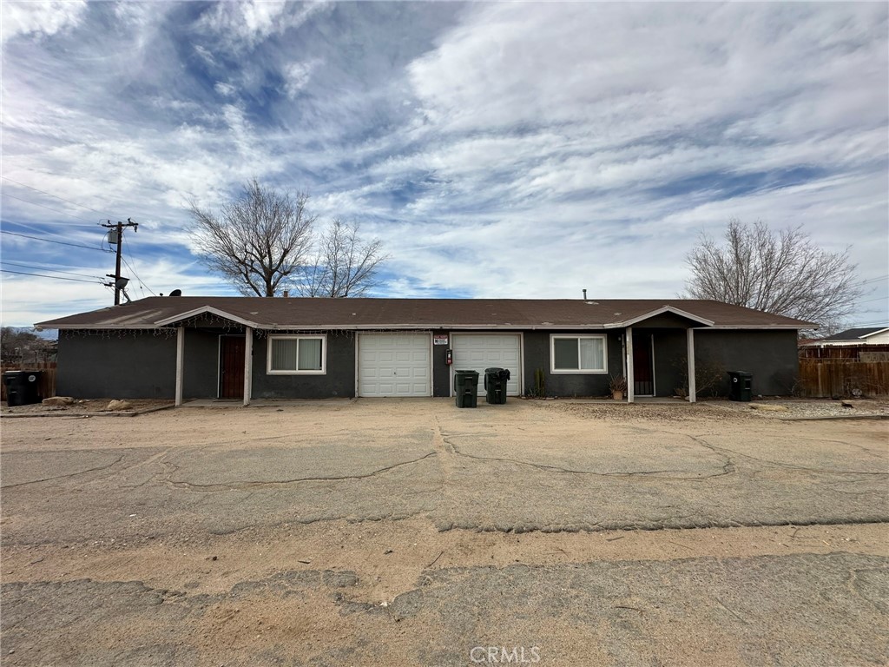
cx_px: 444
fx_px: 360
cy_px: 334
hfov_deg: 102.1
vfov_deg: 85.7
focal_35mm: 14
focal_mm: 2.22
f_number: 2.2
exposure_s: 1/3040
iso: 50
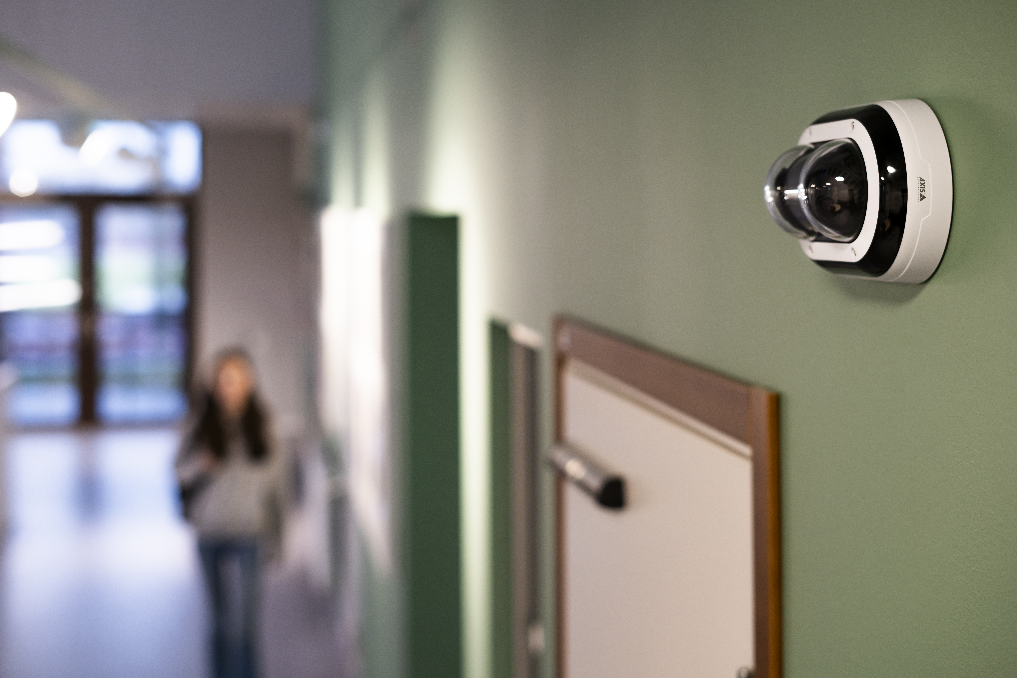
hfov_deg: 39.6
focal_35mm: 50
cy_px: 339
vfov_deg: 27.0
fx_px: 1412
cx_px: 508
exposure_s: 1/100
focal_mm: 50
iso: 320
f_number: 2.8
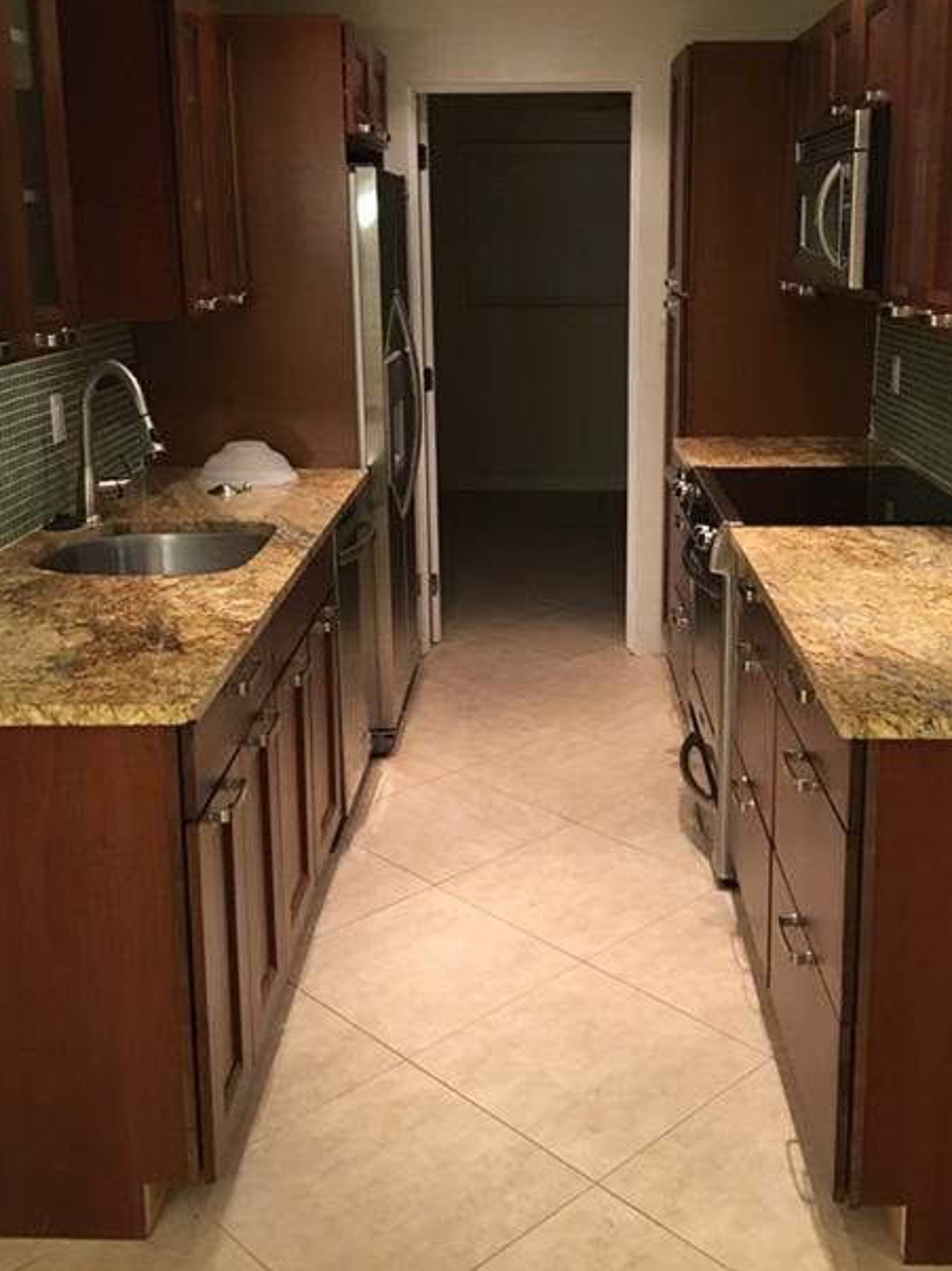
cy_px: 532
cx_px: 542
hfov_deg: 38.6
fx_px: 1358
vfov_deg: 49.9
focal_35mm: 37
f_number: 2.2
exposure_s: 1/30
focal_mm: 4.15
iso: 200
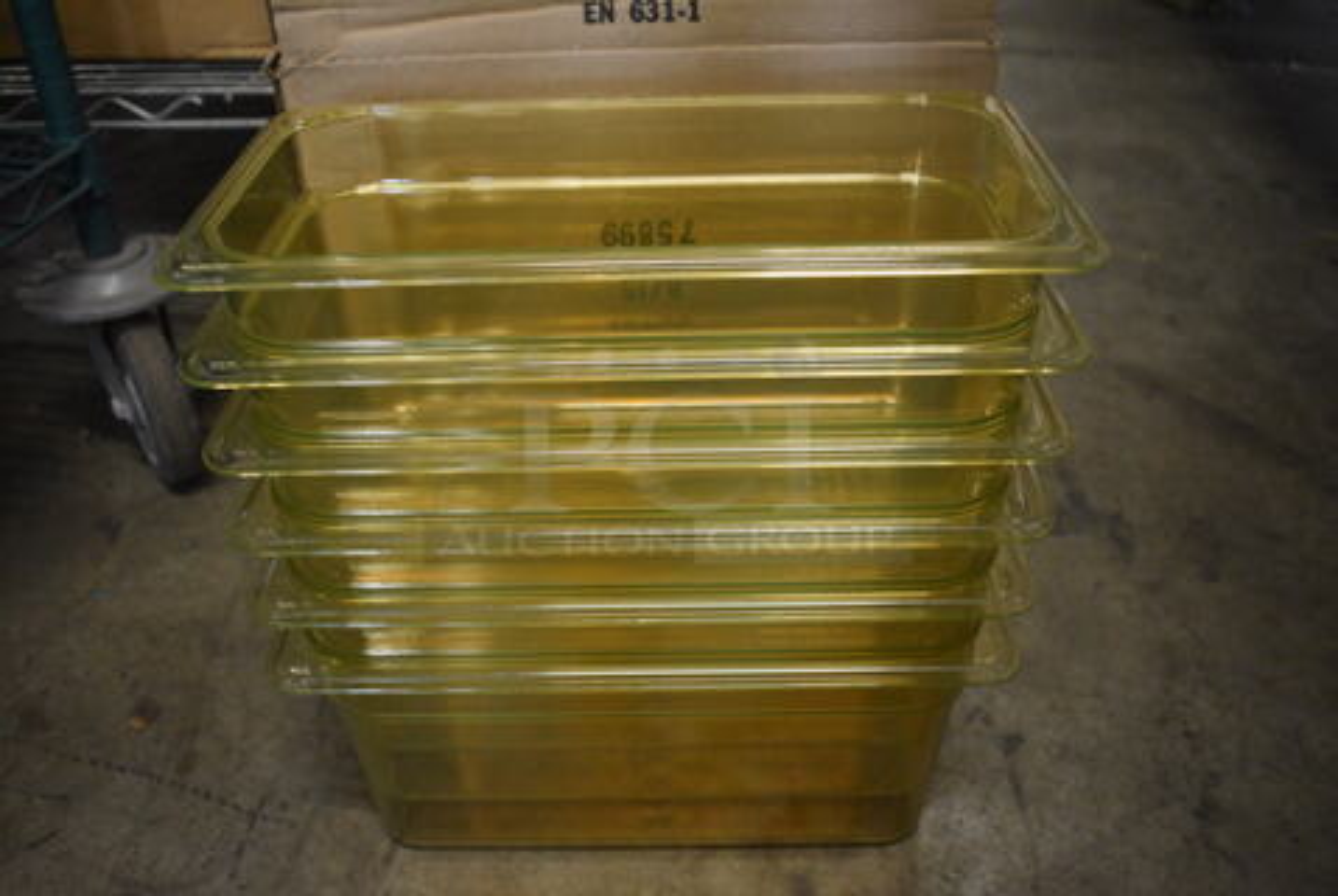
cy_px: 448
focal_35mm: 33
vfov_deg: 40.1
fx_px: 1228
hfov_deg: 57.2
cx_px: 669
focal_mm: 22
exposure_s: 1/125
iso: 3200
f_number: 3.8
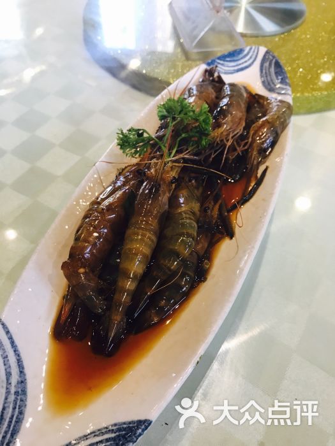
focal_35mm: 28
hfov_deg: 49.7
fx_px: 361
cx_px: 168
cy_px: 223
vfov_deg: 63.4
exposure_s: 1/20
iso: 40
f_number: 1.8
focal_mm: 3.99
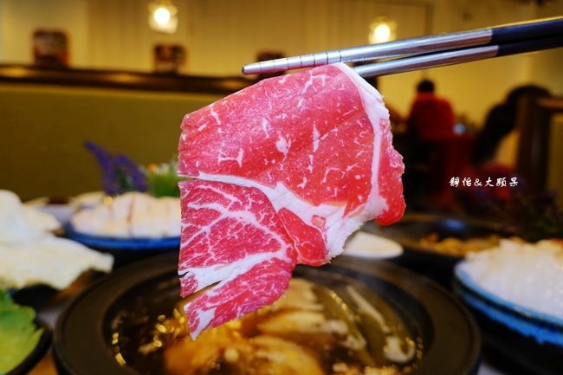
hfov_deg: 73.8
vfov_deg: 53.1
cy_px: 188
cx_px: 282
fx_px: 375
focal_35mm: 24
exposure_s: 1/30
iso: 200
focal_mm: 9
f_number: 2.8
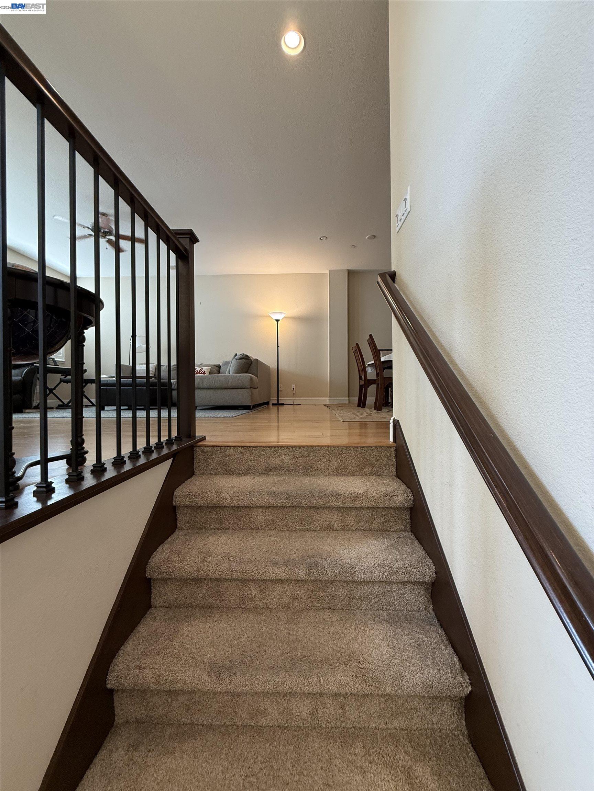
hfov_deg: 85.7
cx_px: 297
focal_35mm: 14
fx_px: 320
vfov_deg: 102.1
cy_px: 396
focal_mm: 2.22
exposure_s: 1/120
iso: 250
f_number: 2.2
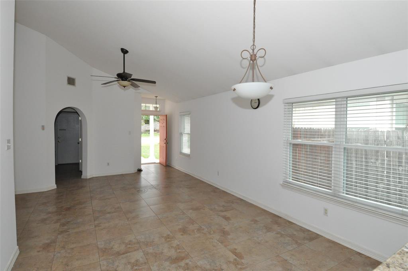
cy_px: 136
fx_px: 204
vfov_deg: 67.2
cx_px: 204
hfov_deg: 90.1
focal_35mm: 18
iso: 2000
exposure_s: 1/160
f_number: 7.1
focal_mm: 12
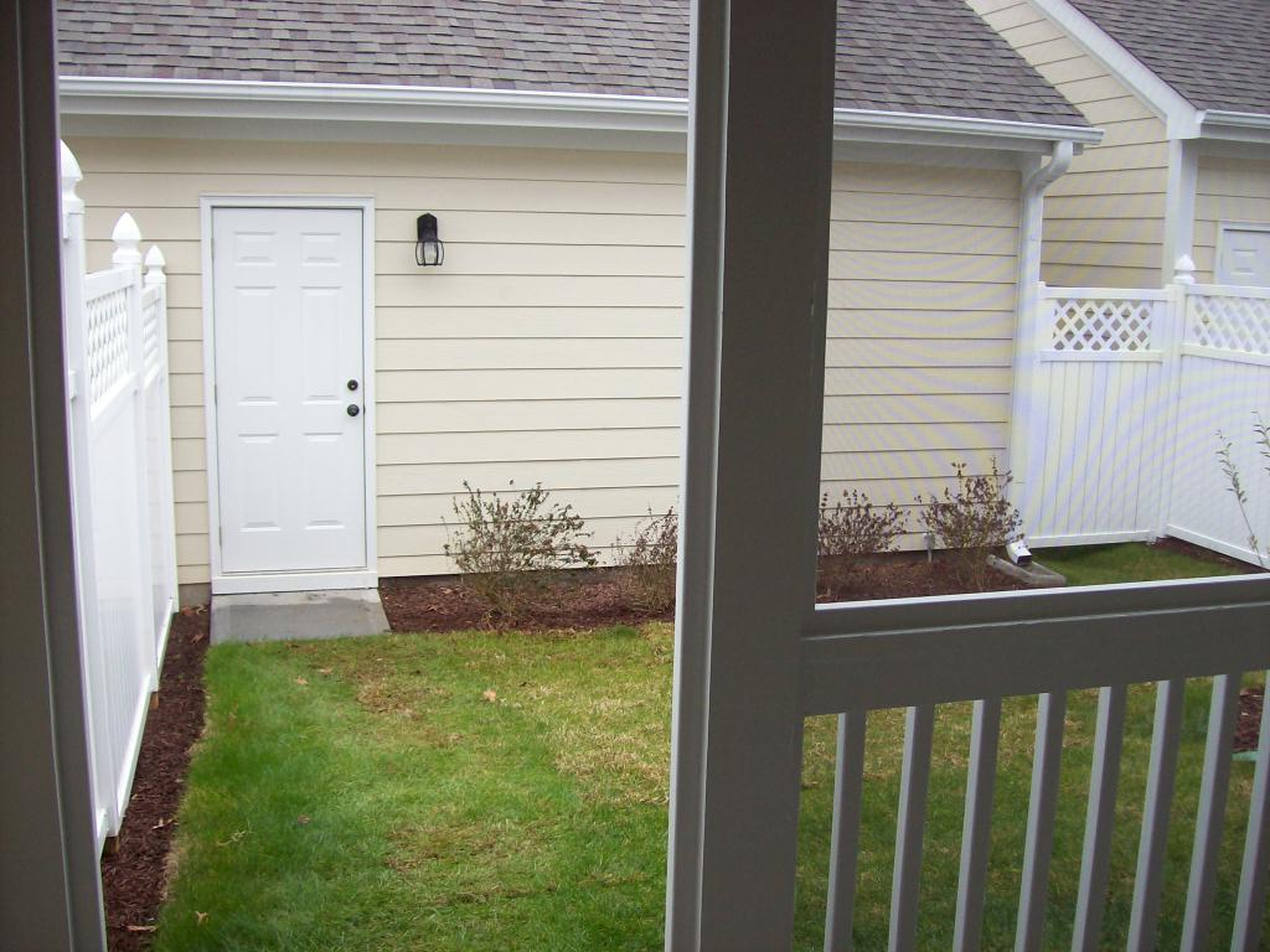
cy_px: 476
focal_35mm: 36
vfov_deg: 39.7
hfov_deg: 51.4
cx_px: 635
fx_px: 1321
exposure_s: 1/114
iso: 80
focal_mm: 6
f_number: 2.7
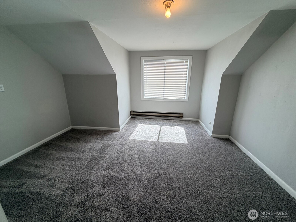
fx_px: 120
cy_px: 111
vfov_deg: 85.7
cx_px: 148
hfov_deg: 102.1
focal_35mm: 14
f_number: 2.2
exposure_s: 1/120
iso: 64
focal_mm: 2.22
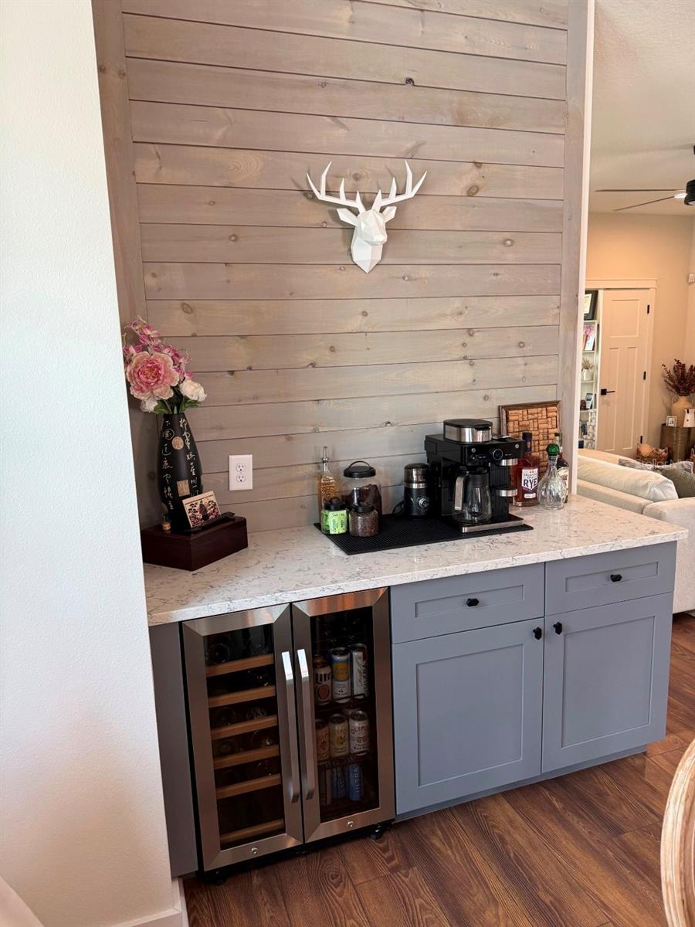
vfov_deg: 71.6
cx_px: 348
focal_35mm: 24
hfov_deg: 56.8
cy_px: 464
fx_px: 642
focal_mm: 6.76
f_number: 1.78
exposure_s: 1/120
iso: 200
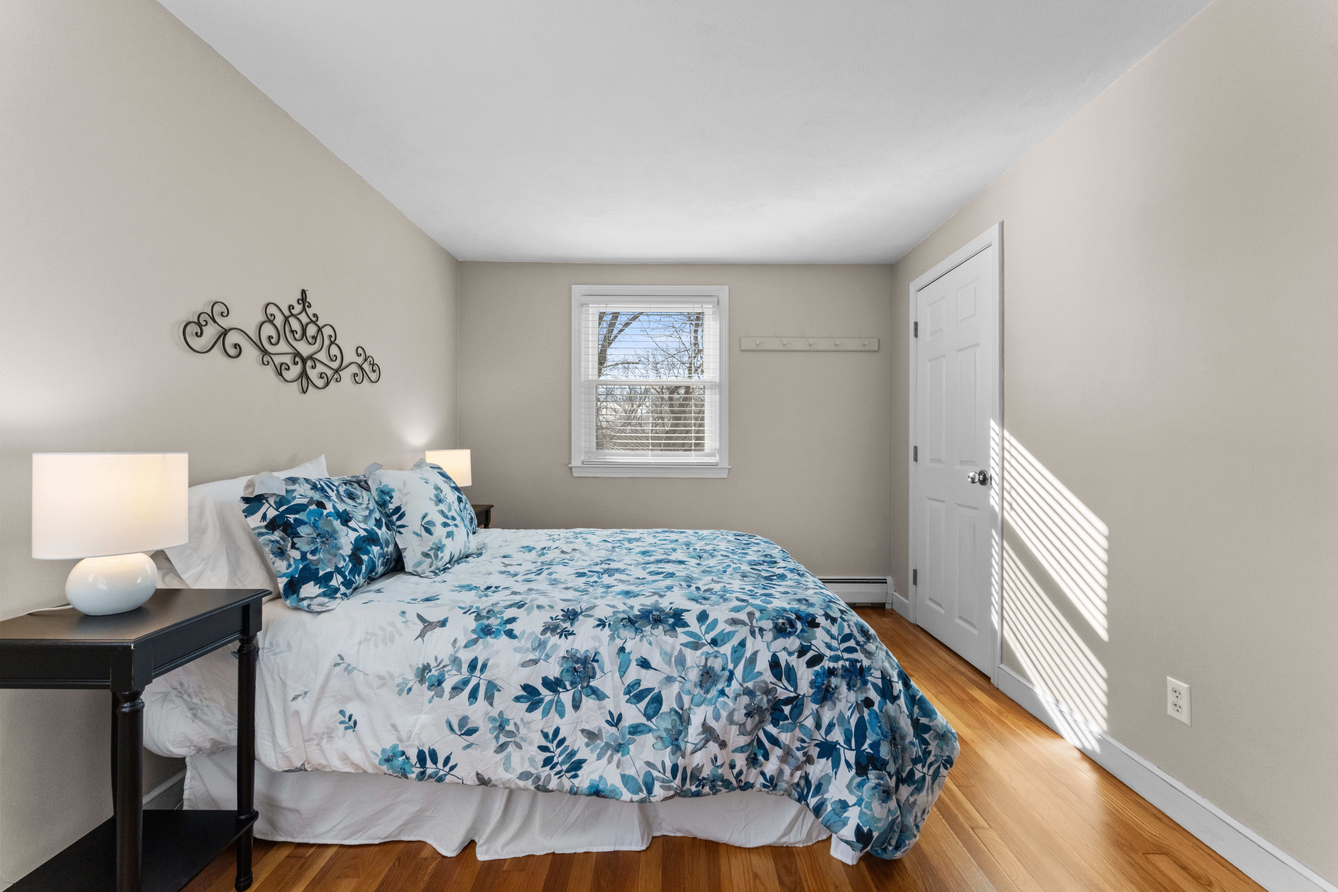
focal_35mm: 15
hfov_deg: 101.5
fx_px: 546
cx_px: 669
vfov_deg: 78.5
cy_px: 446
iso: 1600
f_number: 11
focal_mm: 14.7
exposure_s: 1/40
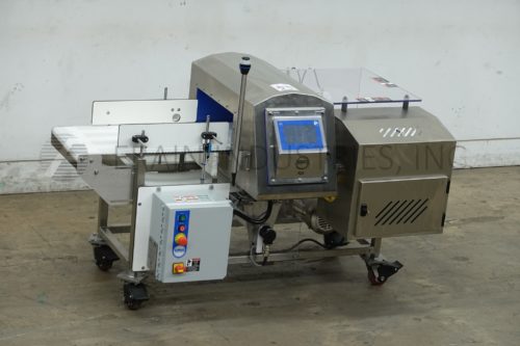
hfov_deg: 21.0
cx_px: 260
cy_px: 173
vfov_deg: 14.1
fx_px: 1401
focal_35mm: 97
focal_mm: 35.31
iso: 400
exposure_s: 1/100
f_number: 4
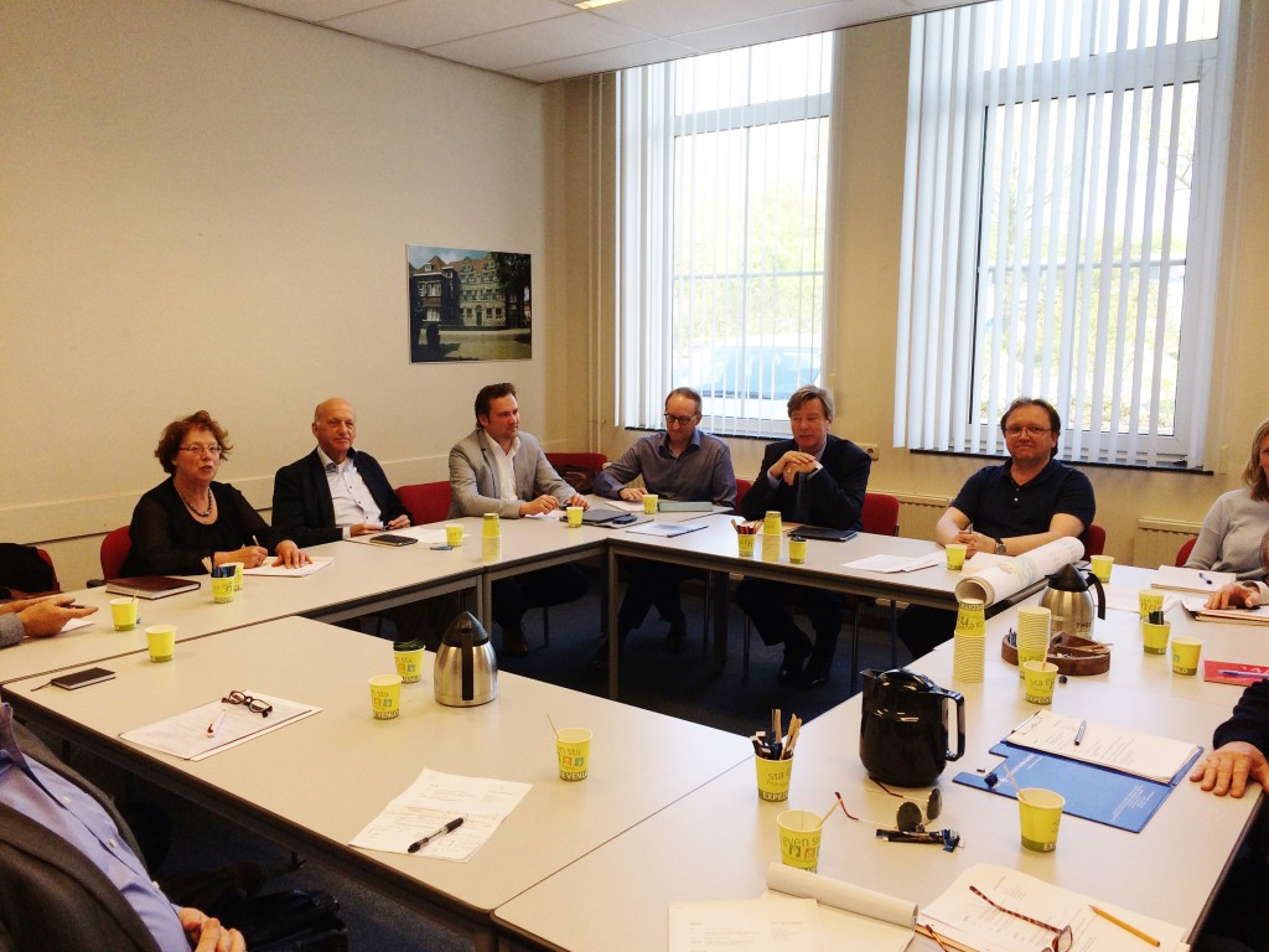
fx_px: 1063
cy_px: 476
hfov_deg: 61.7
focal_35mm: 29
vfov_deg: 48.2
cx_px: 634
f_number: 2.2
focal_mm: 4.15
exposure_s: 1/120
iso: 50
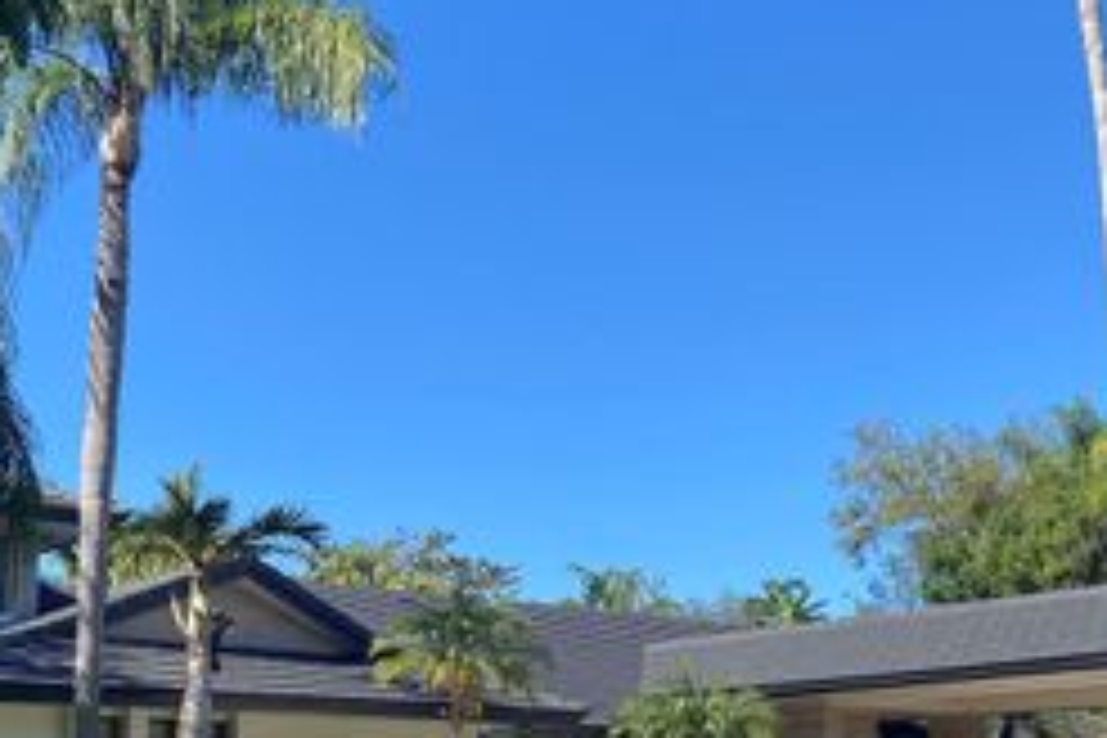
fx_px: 1691
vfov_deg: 24.3
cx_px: 468
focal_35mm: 55
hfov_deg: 36.2
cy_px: 578
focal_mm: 4.25
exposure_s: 1/1412
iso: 32
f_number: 1.8
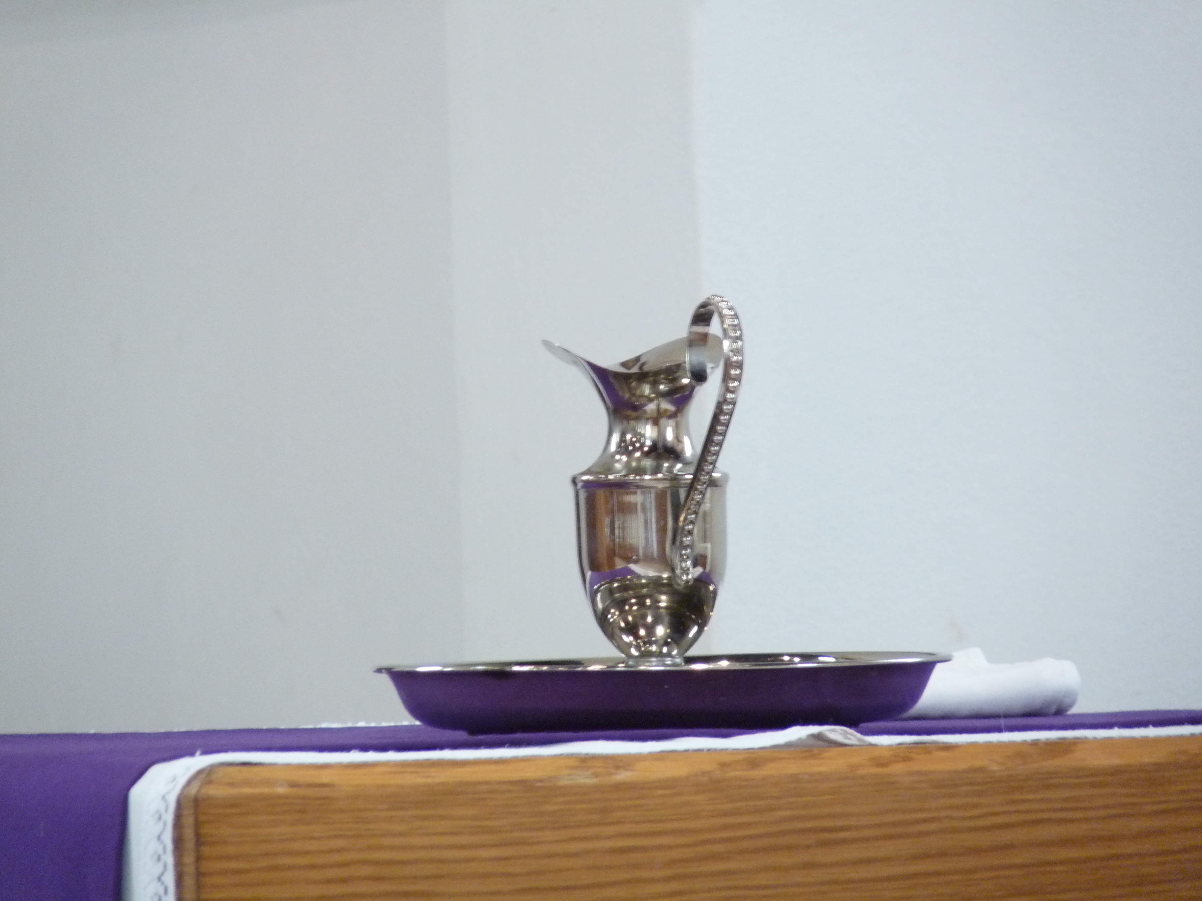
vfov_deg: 3.4
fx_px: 15035
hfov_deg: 4.6
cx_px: 601
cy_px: 450
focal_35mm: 433
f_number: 3.8
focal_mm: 76.9
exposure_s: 1/10
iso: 400
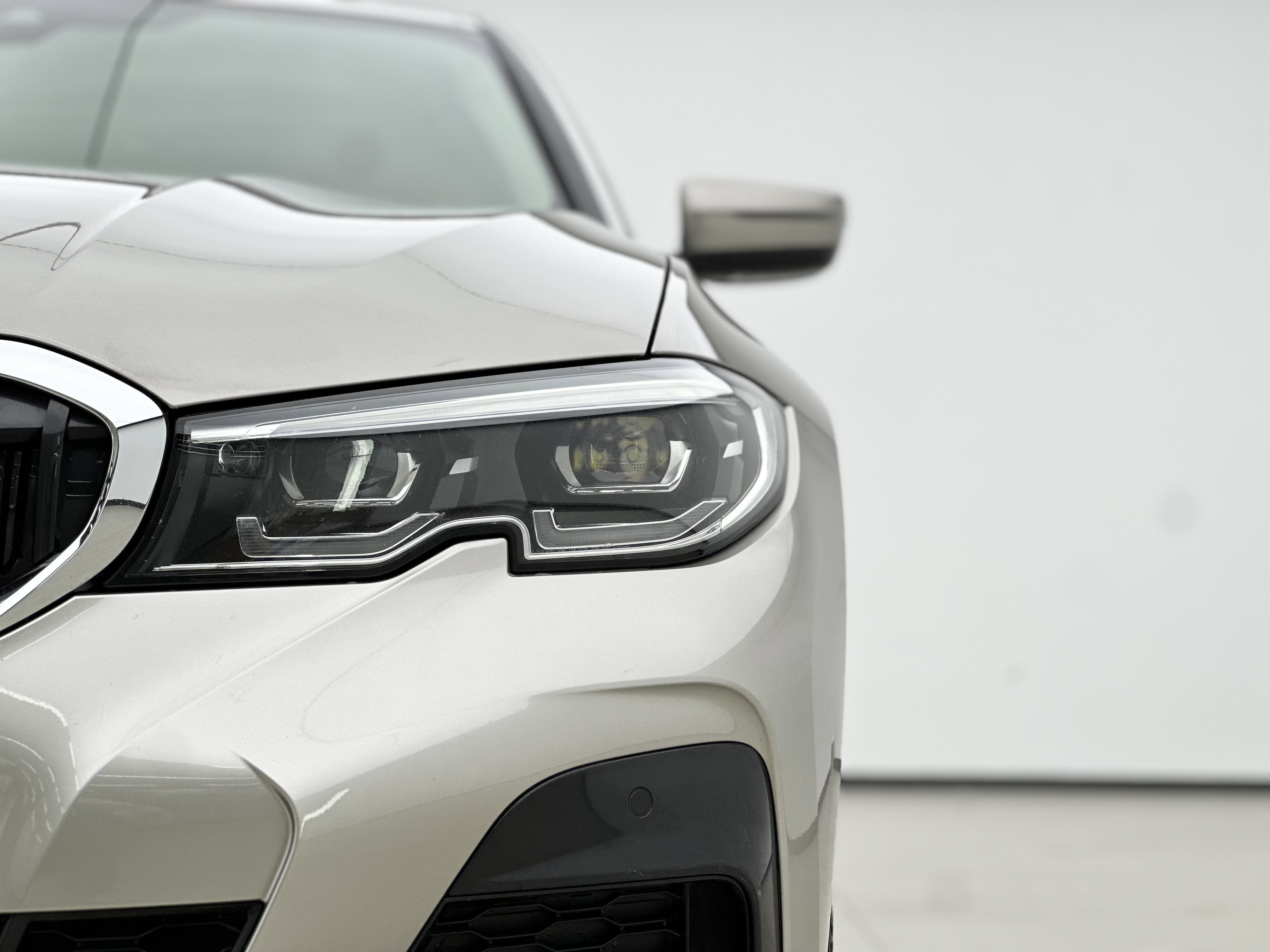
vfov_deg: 19.1
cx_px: 635
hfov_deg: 25.3
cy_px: 476
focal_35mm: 77
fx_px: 2825
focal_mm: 9
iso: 32
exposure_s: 1/100
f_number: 2.8
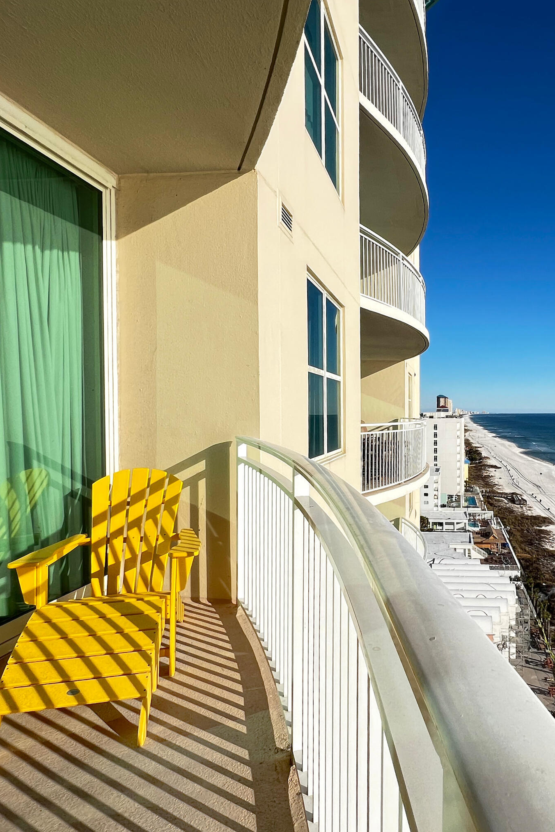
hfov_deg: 58.9
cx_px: 411
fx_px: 462
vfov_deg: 83.8
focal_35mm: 20
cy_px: 448
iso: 32
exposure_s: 1/1815
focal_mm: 1.57
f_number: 1.8
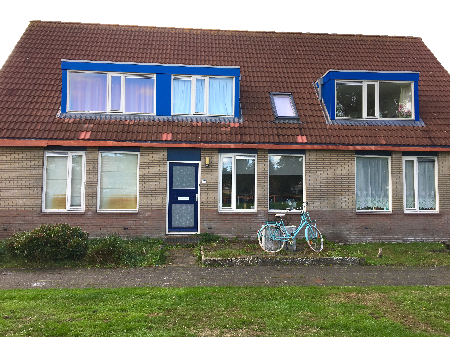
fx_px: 377
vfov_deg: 48.2
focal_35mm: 29
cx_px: 225
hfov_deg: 61.7
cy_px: 168
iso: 25
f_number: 2.2
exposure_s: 1/392
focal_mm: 4.15
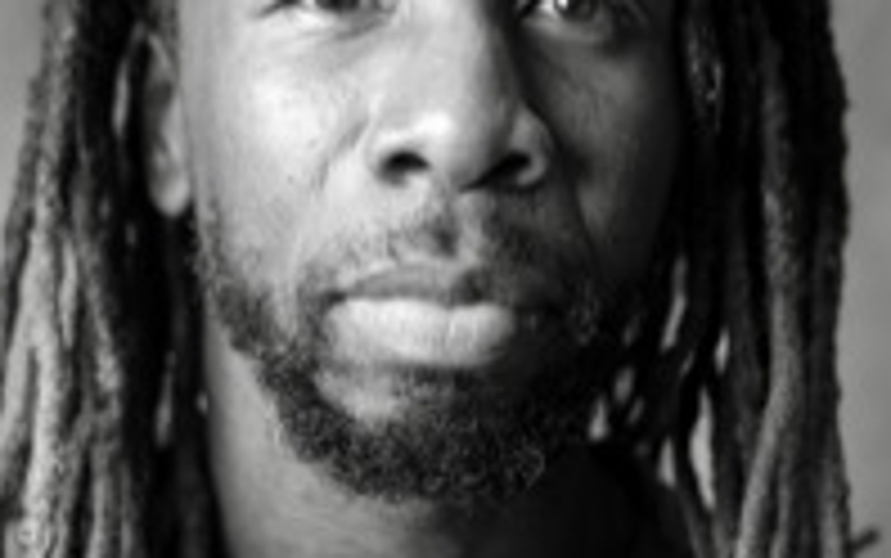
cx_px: 472
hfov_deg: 19.1
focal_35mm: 109
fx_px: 2648
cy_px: 122
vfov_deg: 12.0
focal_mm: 35
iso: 400
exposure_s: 1/60
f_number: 2
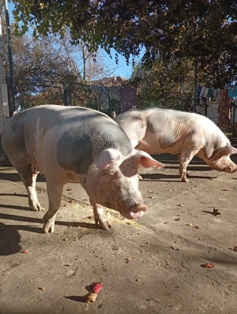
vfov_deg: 65.2
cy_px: 157
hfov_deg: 51.5
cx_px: 118
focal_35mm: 27
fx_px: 246
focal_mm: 3.98
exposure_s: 1/284
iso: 50
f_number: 1.8
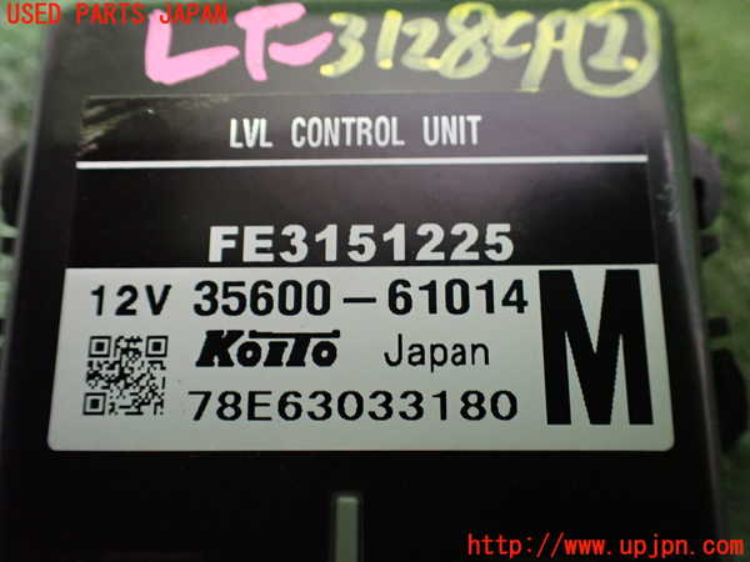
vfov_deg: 46.8
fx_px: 650
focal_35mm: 30
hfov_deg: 60.0
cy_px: 281
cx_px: 375
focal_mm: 5.4
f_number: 2.3
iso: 800
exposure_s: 1/40
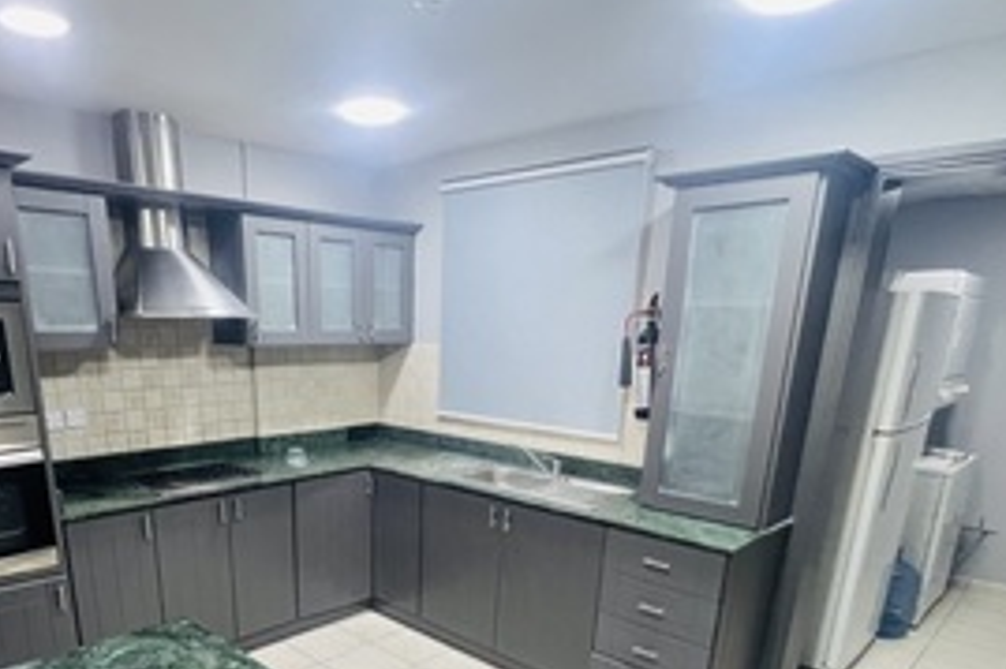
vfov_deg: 51.4
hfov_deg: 75.1
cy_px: 540
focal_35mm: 23
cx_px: 391
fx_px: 642
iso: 250
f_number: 1.8
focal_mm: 1.57
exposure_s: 1/100
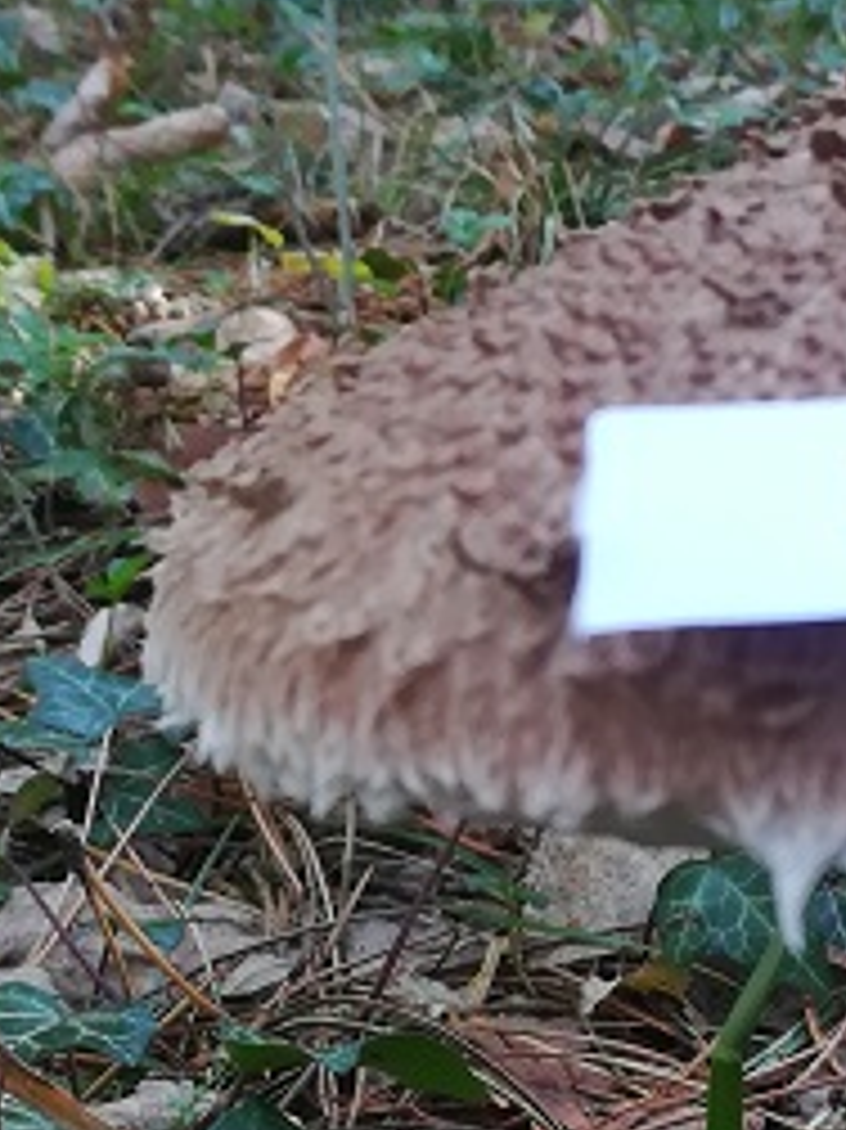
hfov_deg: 17.0
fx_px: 2707
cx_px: 994
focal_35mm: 83
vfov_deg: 23.1
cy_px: 954
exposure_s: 1/50
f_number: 2.2
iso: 100
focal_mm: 3.83
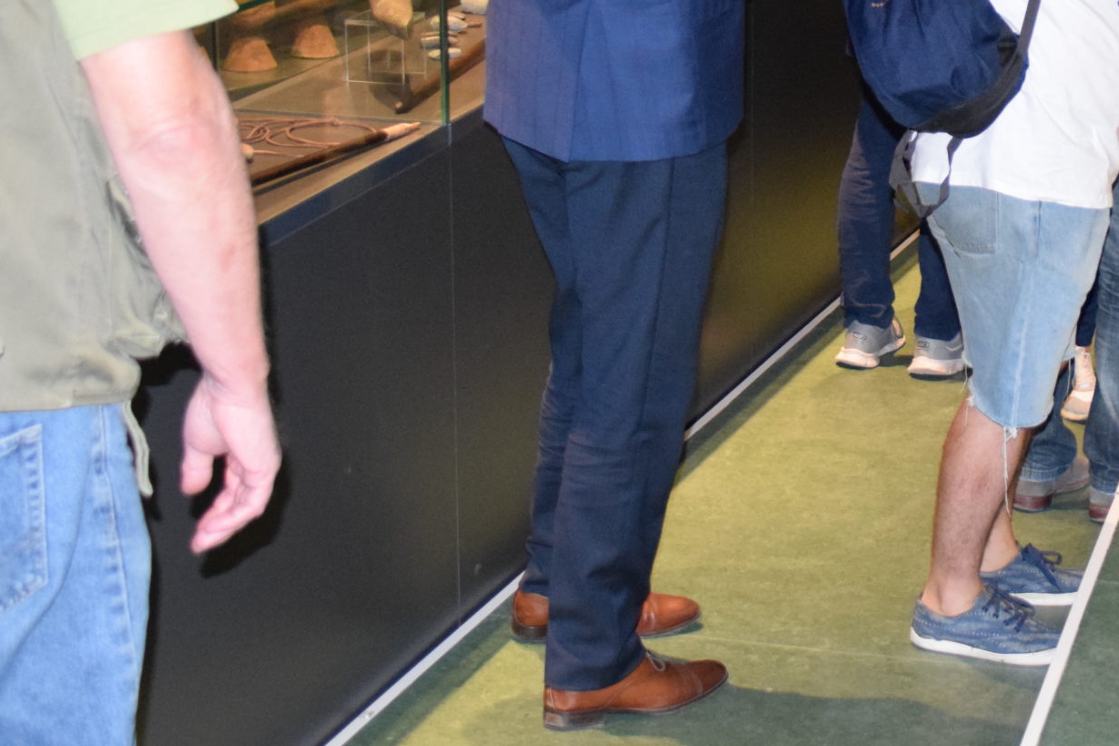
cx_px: 1084
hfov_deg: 25.8
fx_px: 2331
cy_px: 29
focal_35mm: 75
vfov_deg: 17.8
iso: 3200
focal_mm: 24
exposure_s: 1/60
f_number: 3.8
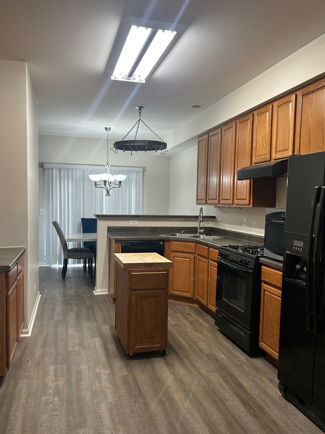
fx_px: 363
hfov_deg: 48.2
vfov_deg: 61.6
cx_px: 157
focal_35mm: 29
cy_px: 226
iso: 80
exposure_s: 1/60
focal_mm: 5.7
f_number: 1.5
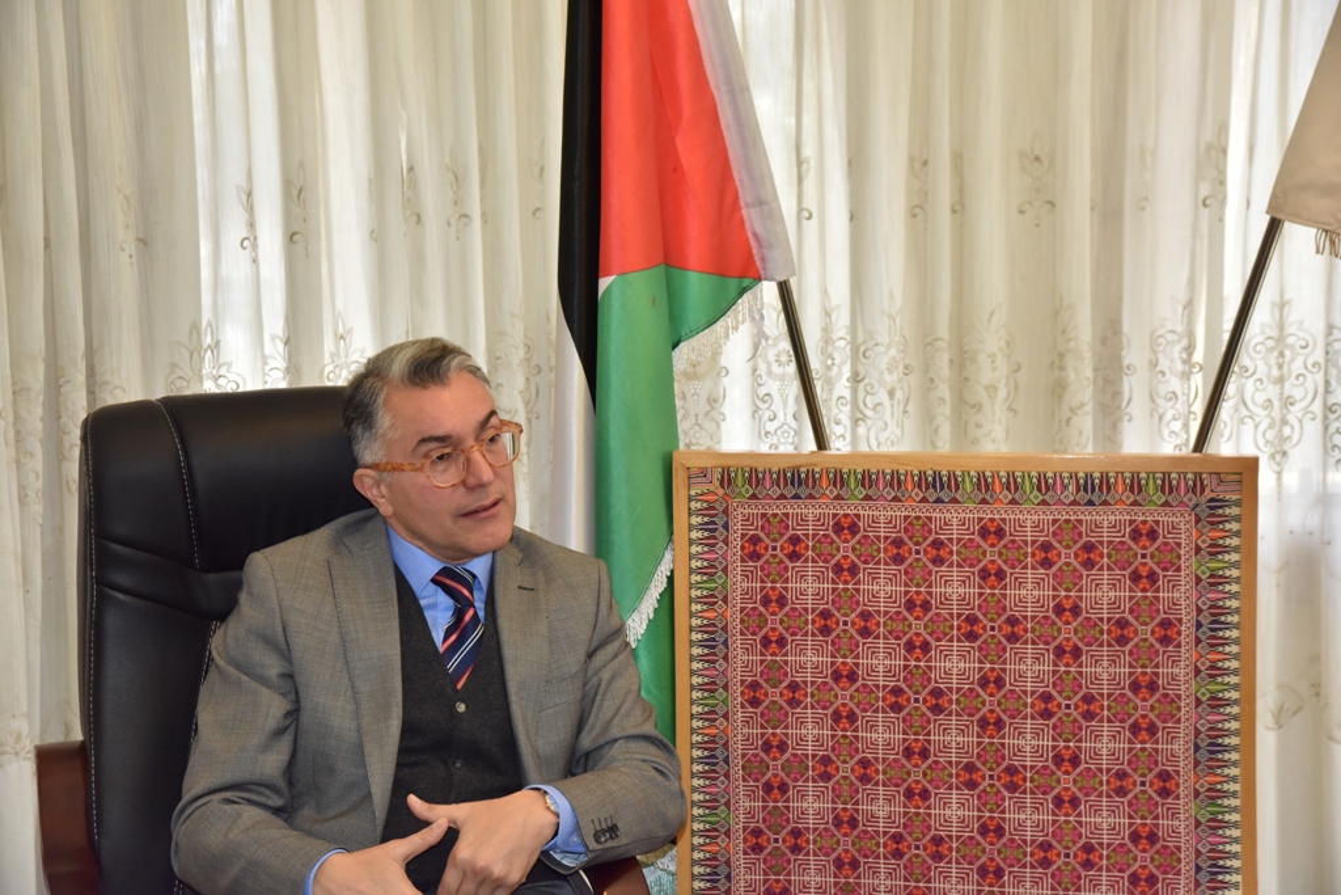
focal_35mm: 70
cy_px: 448
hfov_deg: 28.8
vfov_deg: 19.5
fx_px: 2608
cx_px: 670
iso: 2500
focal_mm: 70
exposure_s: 1/250
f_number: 9
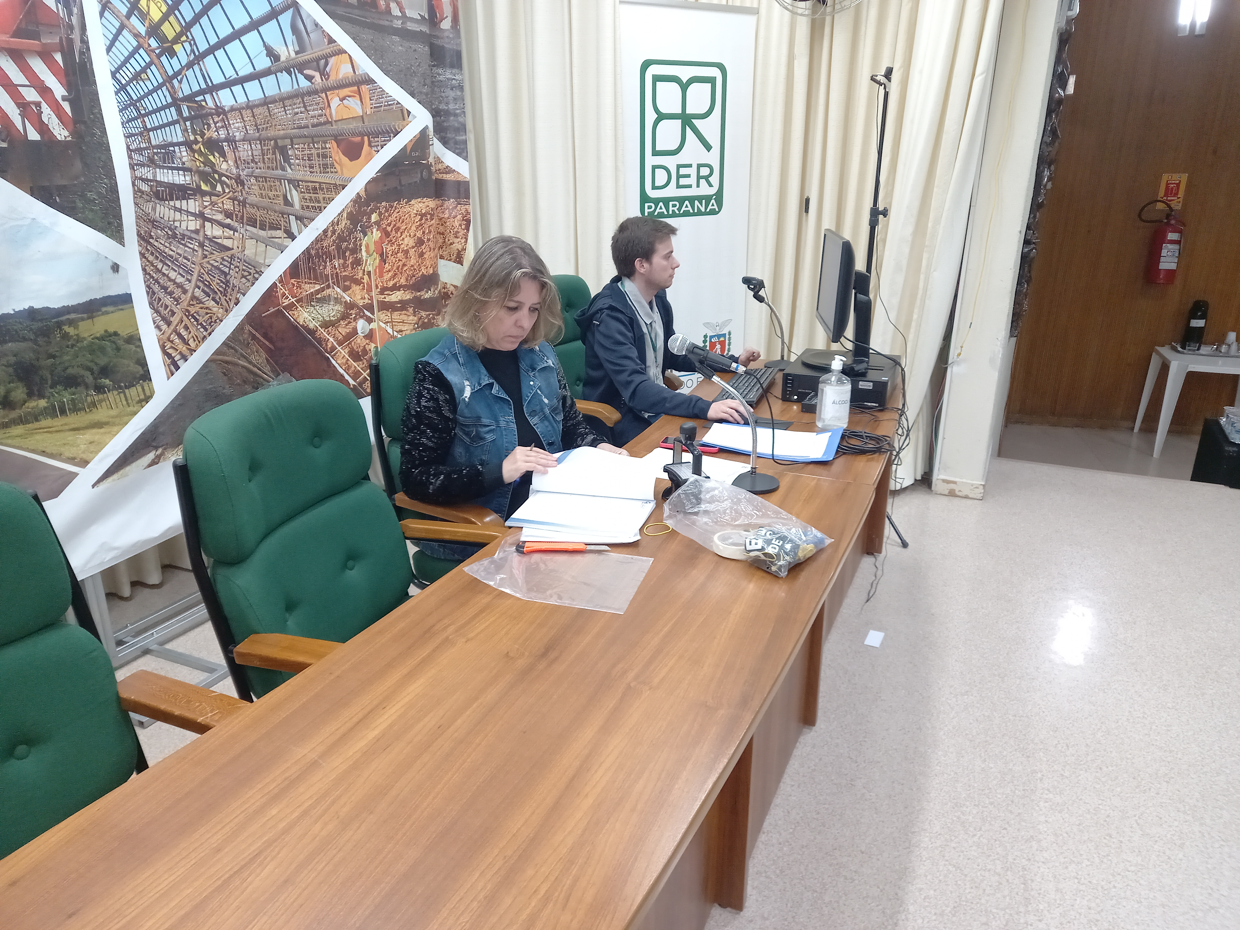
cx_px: 620
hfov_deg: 69.4
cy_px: 465
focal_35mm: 25
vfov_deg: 54.9
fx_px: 896
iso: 200
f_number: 2
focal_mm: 4.6
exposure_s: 1/30
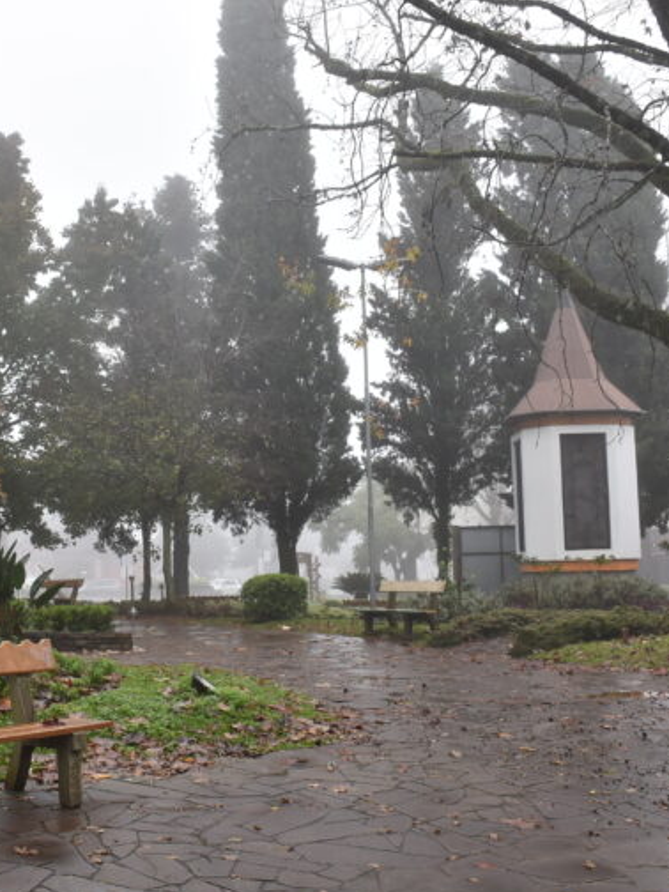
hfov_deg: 32.6
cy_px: 450
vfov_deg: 42.9
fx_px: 1134
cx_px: 214
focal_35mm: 44
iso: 400
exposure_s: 1/160
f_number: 6.3
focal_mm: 20
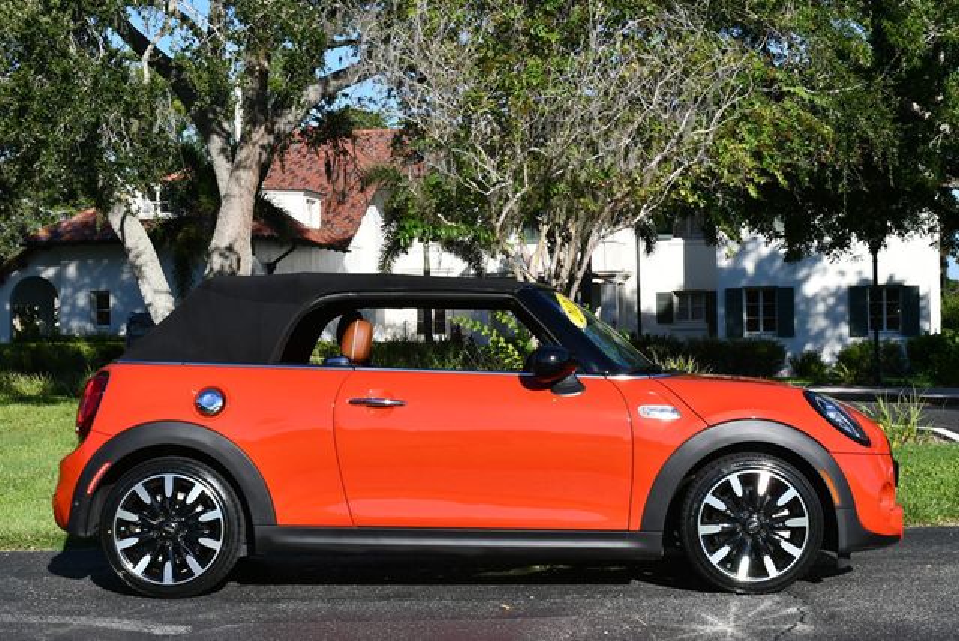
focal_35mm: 64
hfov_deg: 31.4
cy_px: 320
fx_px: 1706
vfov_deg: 21.3
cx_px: 480
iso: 100
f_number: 9
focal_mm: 32
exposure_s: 1/320
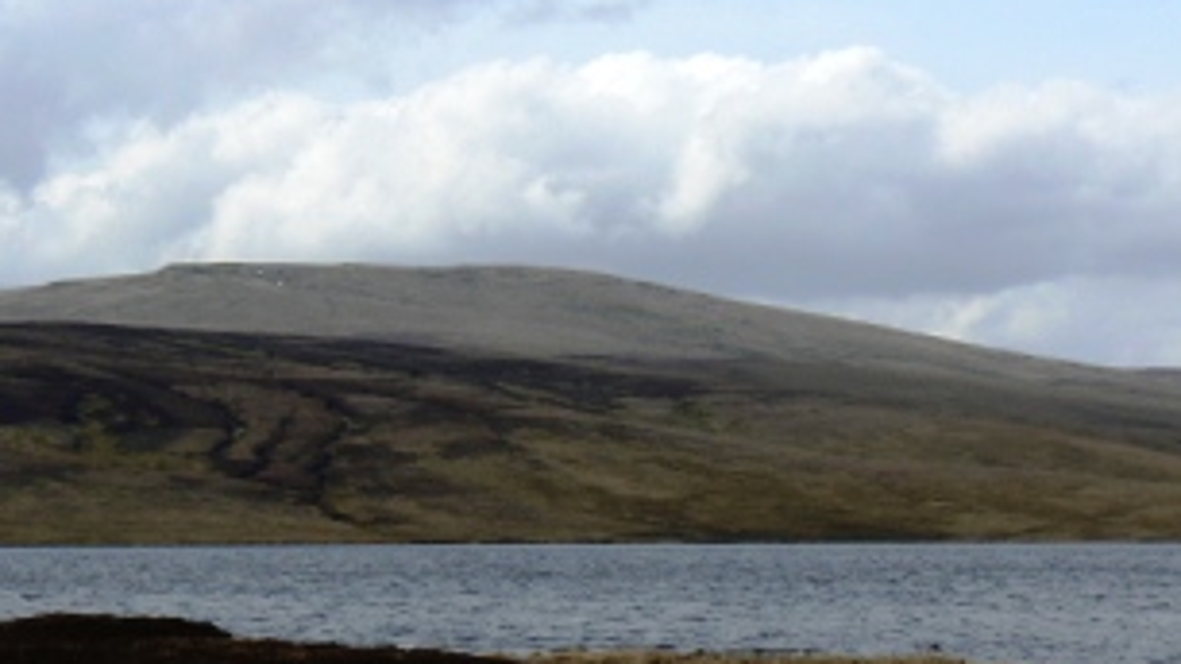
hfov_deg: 15.3
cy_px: 398
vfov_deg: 8.7
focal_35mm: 140
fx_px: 4383
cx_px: 436
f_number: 8
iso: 80
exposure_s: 1/500
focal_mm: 15.2
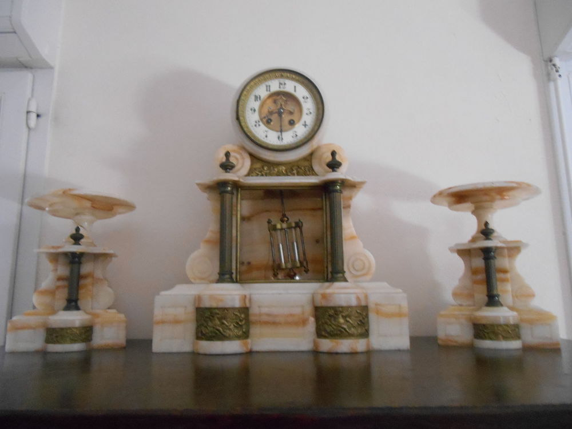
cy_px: 214
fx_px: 430
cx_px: 286
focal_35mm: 26
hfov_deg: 67.3
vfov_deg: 53.1
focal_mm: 4.7
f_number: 3.4
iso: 800
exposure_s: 1/10
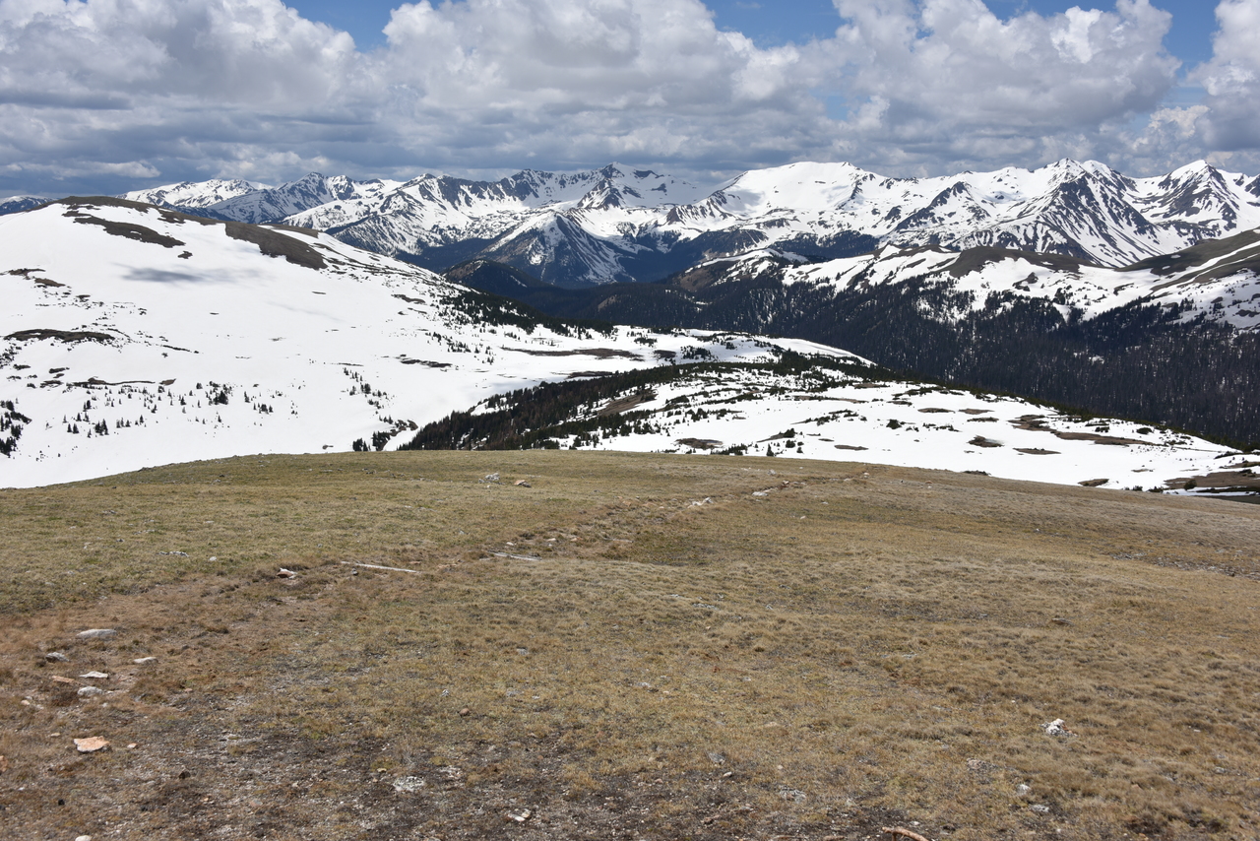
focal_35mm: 44
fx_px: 1540
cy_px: 420
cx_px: 630
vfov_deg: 30.5
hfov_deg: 44.5
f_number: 10
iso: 100
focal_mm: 44
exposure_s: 1/400
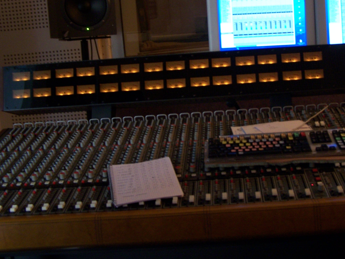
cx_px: 225
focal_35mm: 52
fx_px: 518
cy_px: 98
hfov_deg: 36.5
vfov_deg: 27.9
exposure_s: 1/8
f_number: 2.8
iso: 140
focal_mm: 6.3
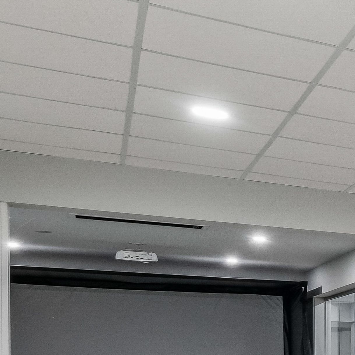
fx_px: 812
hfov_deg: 13.9
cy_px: 380
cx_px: 910
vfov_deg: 23.3
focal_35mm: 70
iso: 640
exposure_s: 1/8
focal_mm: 8.9
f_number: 8
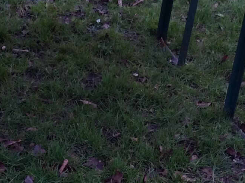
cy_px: 293
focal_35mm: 126
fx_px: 891
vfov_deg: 11.2
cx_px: 20
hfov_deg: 15.5
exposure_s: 1/178
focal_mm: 3.3
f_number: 2.4
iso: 32
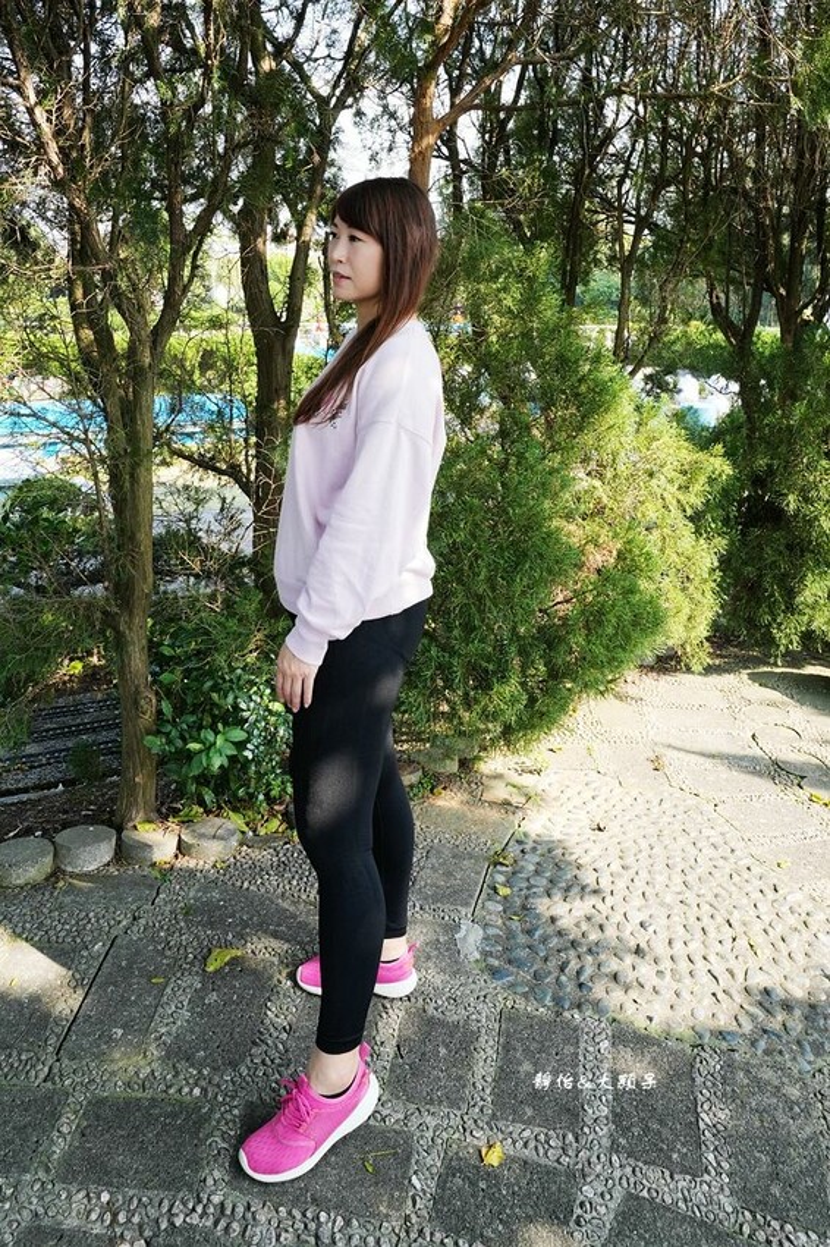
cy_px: 624
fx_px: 588
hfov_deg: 70.4
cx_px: 415
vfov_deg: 93.3
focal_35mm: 17
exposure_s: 1/200
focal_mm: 17
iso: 500
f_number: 7.1
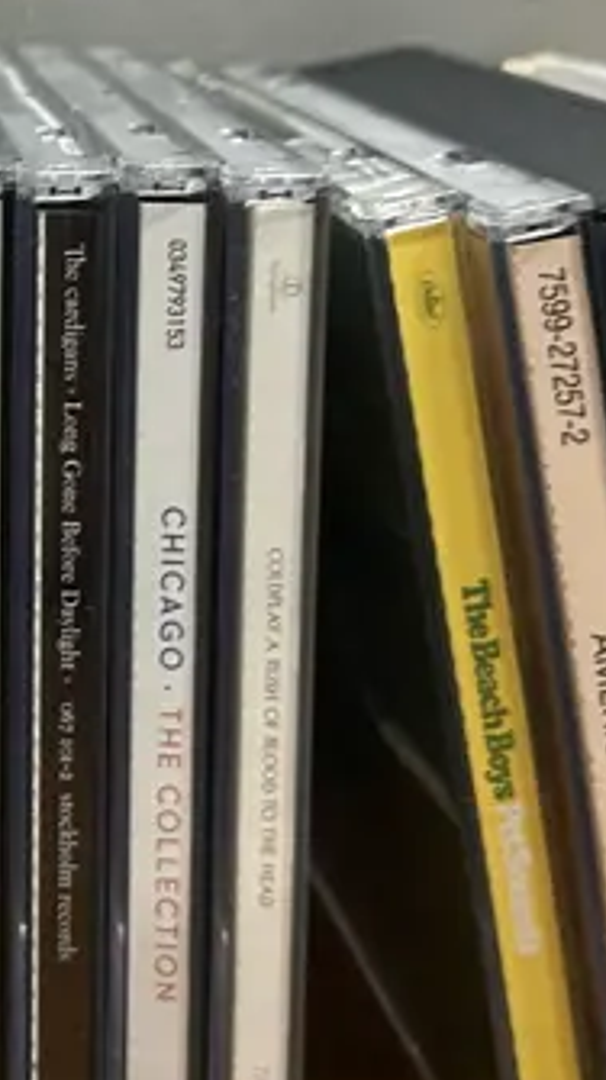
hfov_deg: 14.2
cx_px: -261
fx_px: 2289
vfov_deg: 26.3
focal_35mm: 80
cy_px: 316
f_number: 1.78
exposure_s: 1/50
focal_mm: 6.86
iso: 200
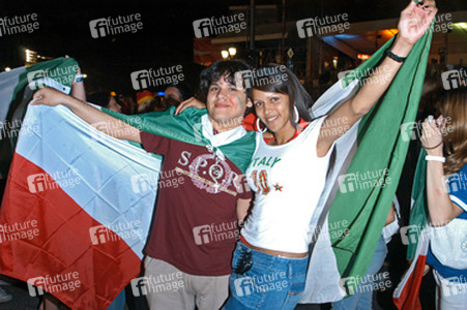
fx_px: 467
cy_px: 155
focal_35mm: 36
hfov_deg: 53.2
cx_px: 234
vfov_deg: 36.8
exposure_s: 1/25
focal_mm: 24
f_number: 6.3
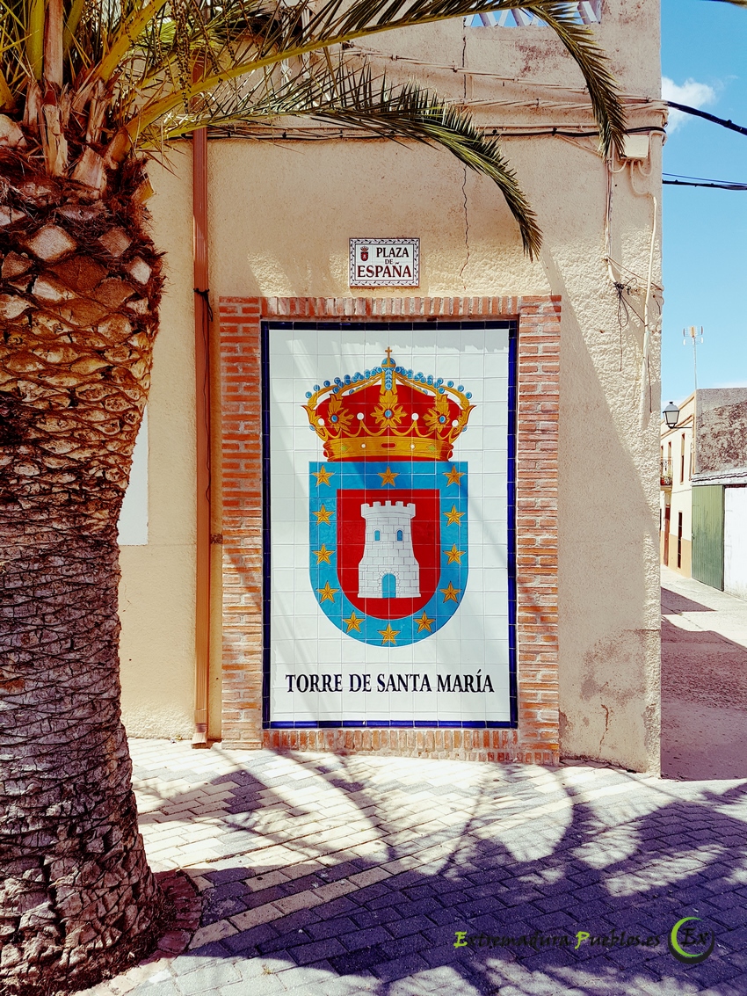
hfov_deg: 53.1
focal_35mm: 26
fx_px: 748
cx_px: 374
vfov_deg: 67.3
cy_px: 498
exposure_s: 1/1476
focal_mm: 4.2
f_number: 1.7
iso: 40
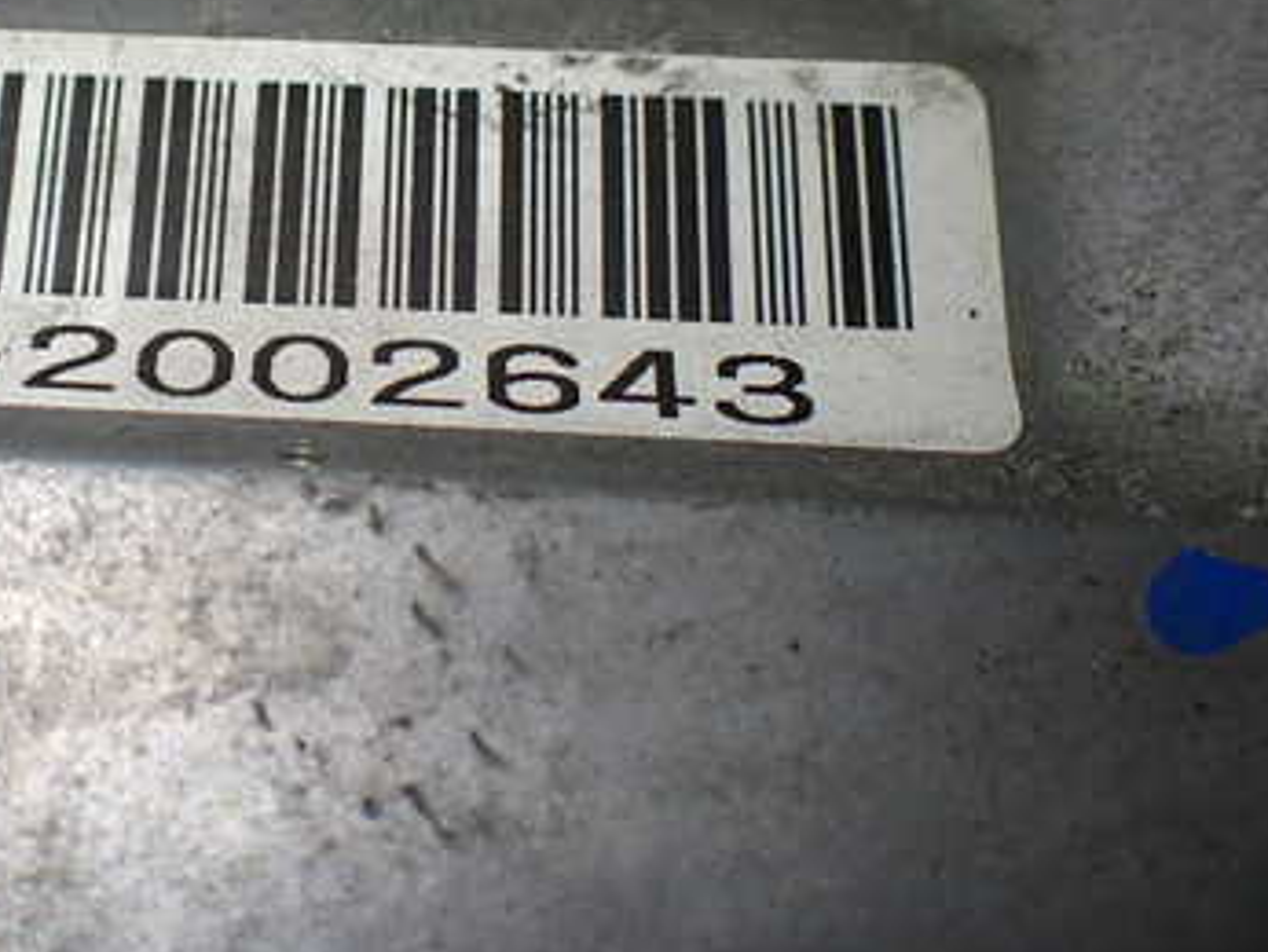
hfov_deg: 35.8
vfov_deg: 27.8
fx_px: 1906
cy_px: 267
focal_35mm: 52
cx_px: 286
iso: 125
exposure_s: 1/125
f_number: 2.3
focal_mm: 5.4
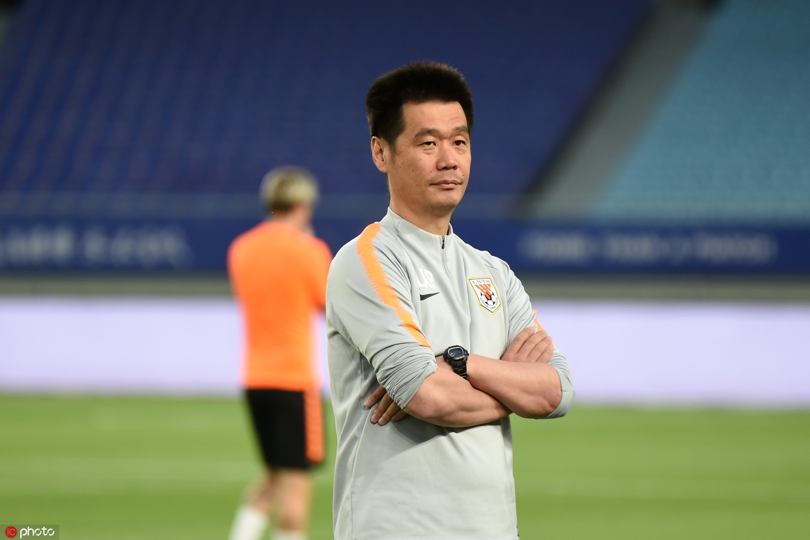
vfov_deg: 6.9
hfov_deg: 10.3
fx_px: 4500
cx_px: 405
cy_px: 270
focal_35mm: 200
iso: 1000
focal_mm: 200
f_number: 3.2
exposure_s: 1/500
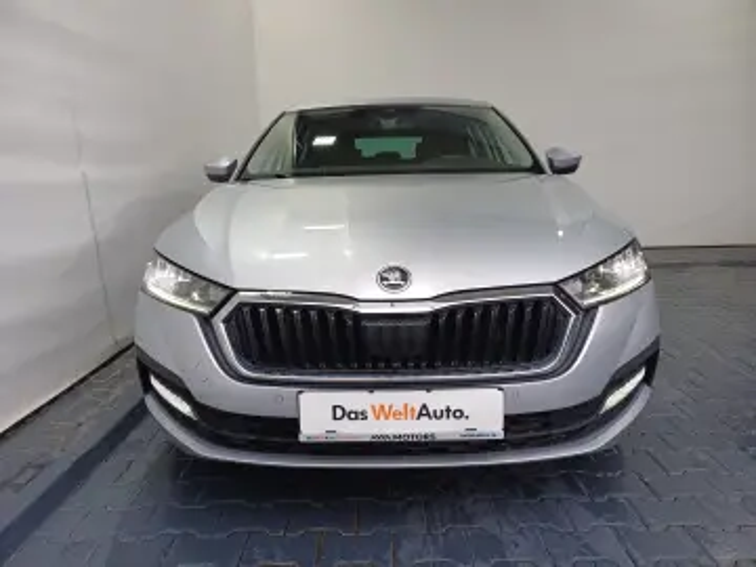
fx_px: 546
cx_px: 378
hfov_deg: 69.4
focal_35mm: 25
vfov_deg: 54.9
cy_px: 284
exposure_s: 1/100
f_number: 1.8
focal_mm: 4.65
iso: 64
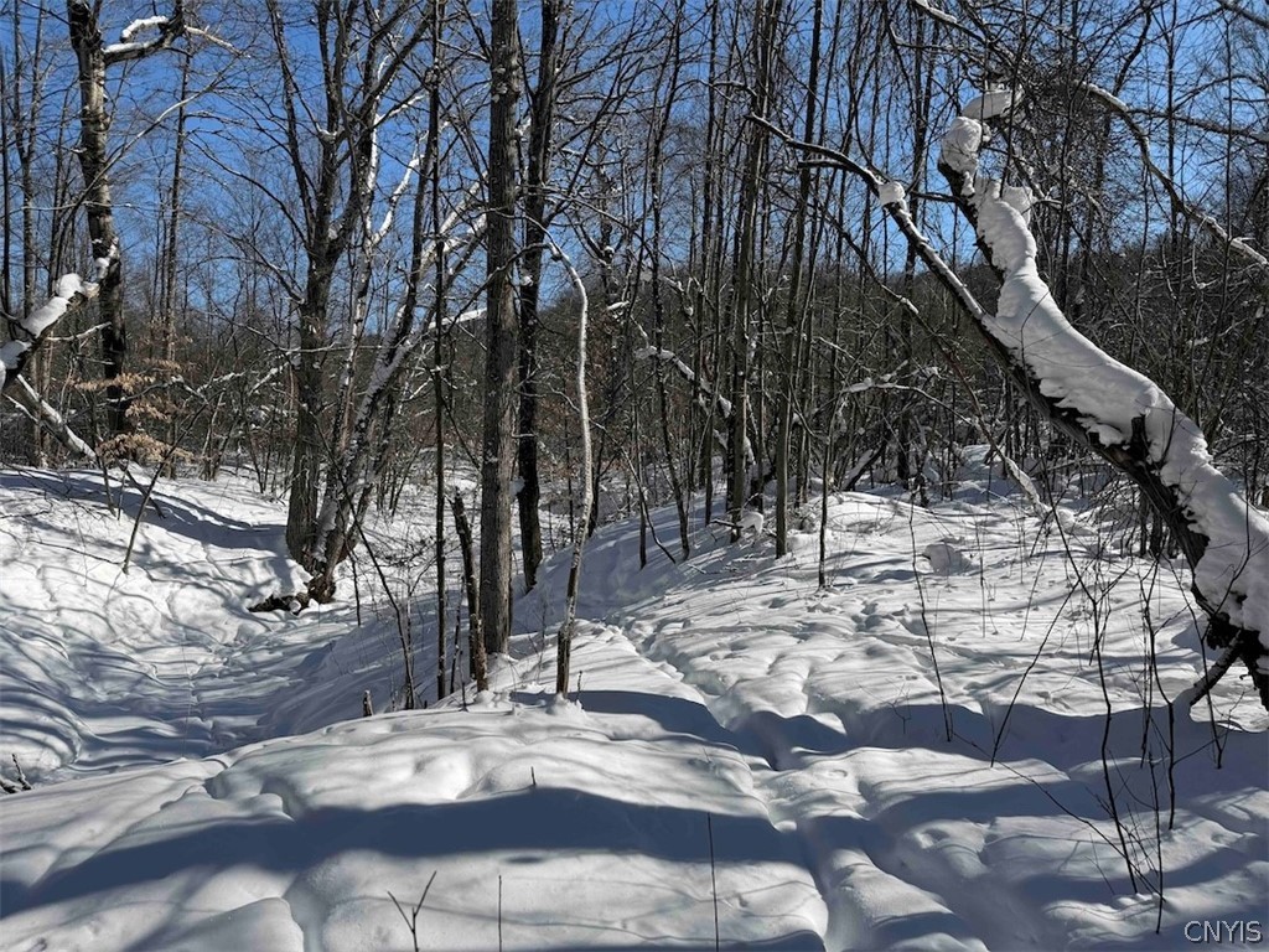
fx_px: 880
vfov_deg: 56.8
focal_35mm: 24
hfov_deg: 71.6
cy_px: 476
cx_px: 634
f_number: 1.78
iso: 80
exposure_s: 1/6711
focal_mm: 6.76
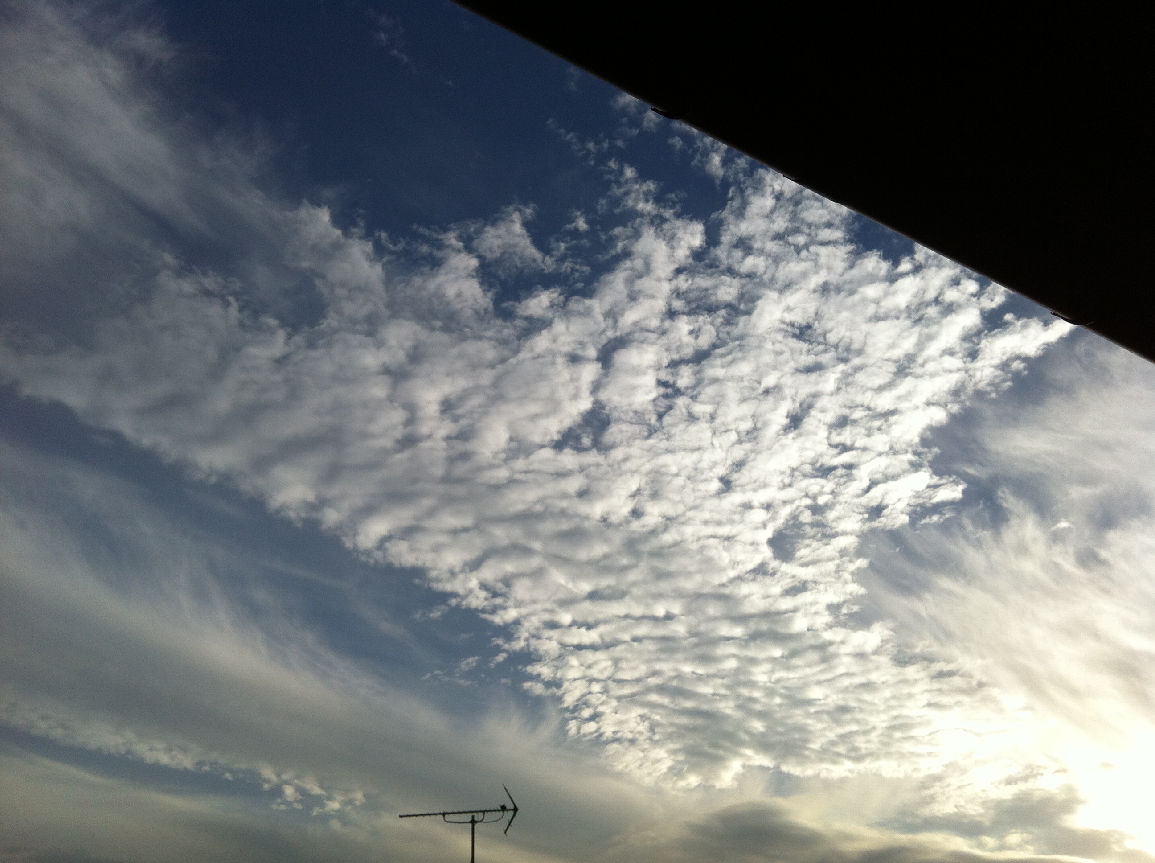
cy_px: 432
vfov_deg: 40.6
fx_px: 1166
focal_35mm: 35
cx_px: 578
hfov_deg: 52.7
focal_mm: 3.85
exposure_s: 1/2011
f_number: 2.8
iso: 80
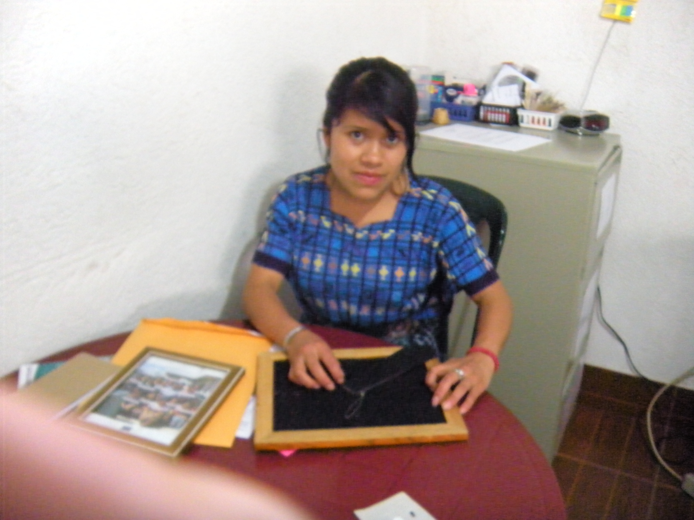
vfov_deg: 40.7
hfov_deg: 52.6
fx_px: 702
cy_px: 260
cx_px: 347
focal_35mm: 35
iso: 800
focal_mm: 5.9
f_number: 3.8
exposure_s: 1/6
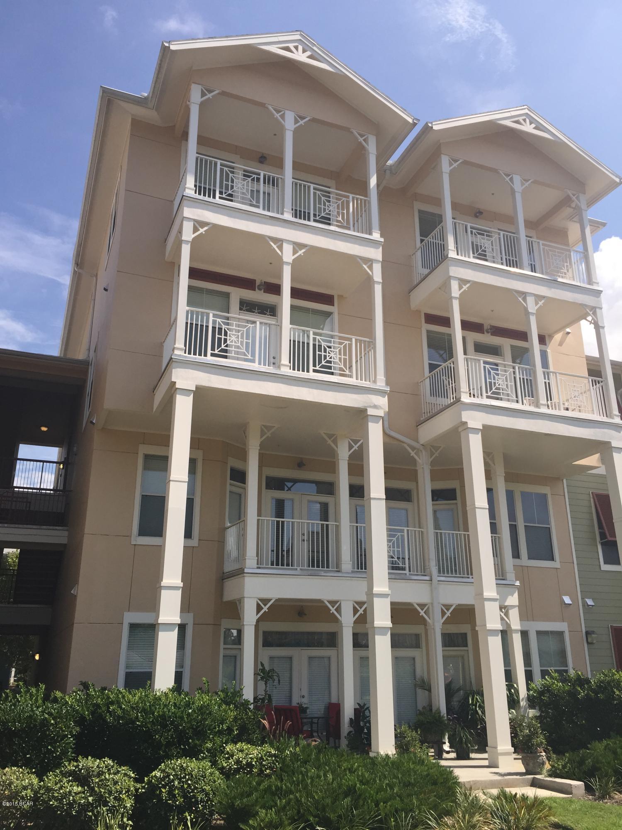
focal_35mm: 29
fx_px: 695
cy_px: 415
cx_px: 311
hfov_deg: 48.2
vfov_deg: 61.7
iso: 32
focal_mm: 4.15
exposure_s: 1/1883
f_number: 2.2
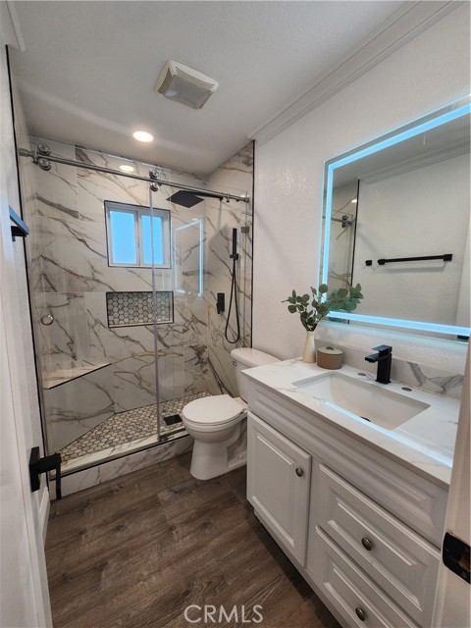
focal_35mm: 13
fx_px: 236
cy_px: 314
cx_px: 236
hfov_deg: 89.9
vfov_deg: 106.2
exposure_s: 1/60
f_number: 2.2
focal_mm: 2.2
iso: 80
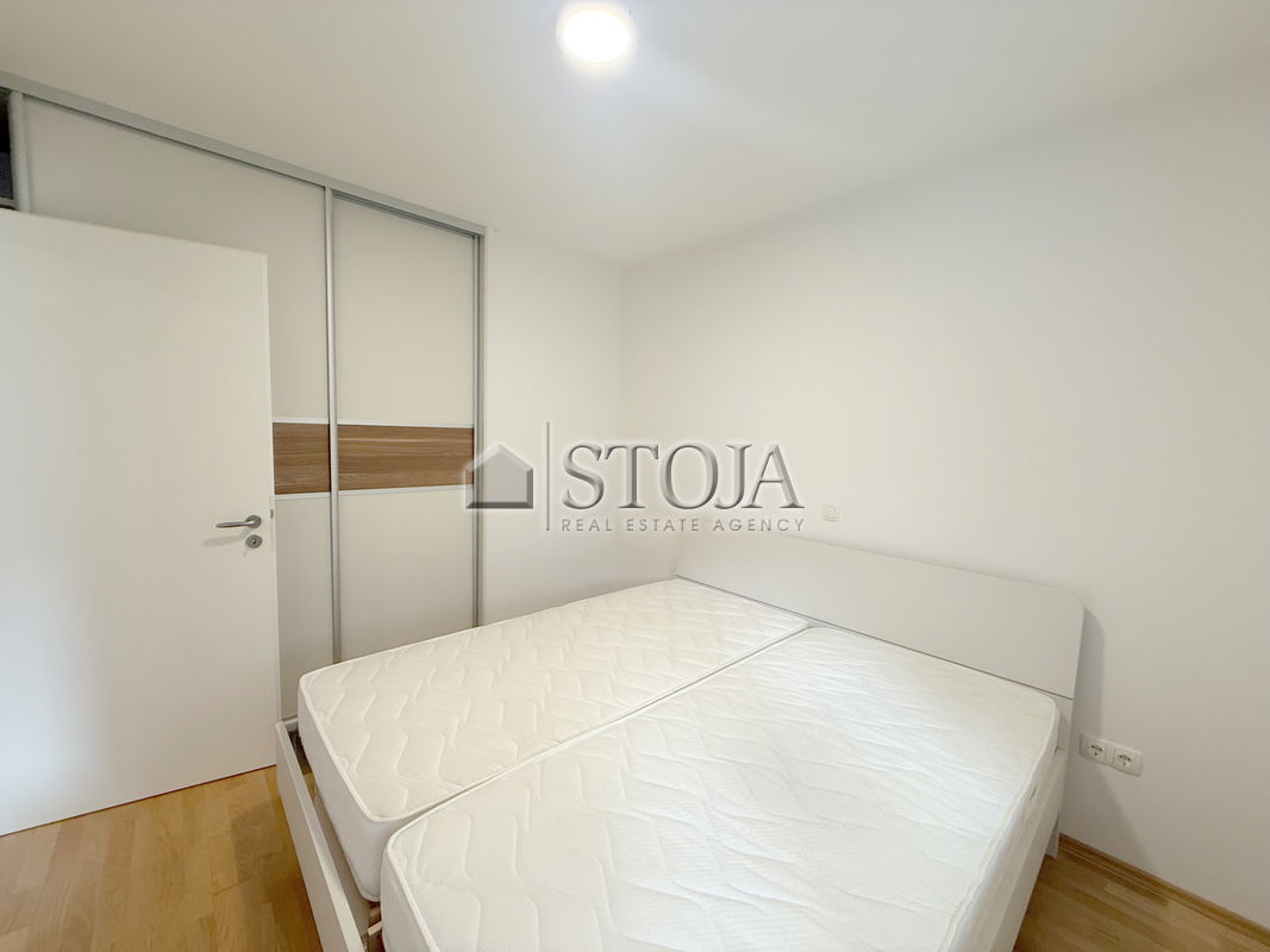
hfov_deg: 102.1
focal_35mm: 14
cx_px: 635
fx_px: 514
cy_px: 476
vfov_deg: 85.7
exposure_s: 1/100
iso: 160
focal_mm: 2.22
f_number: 2.2
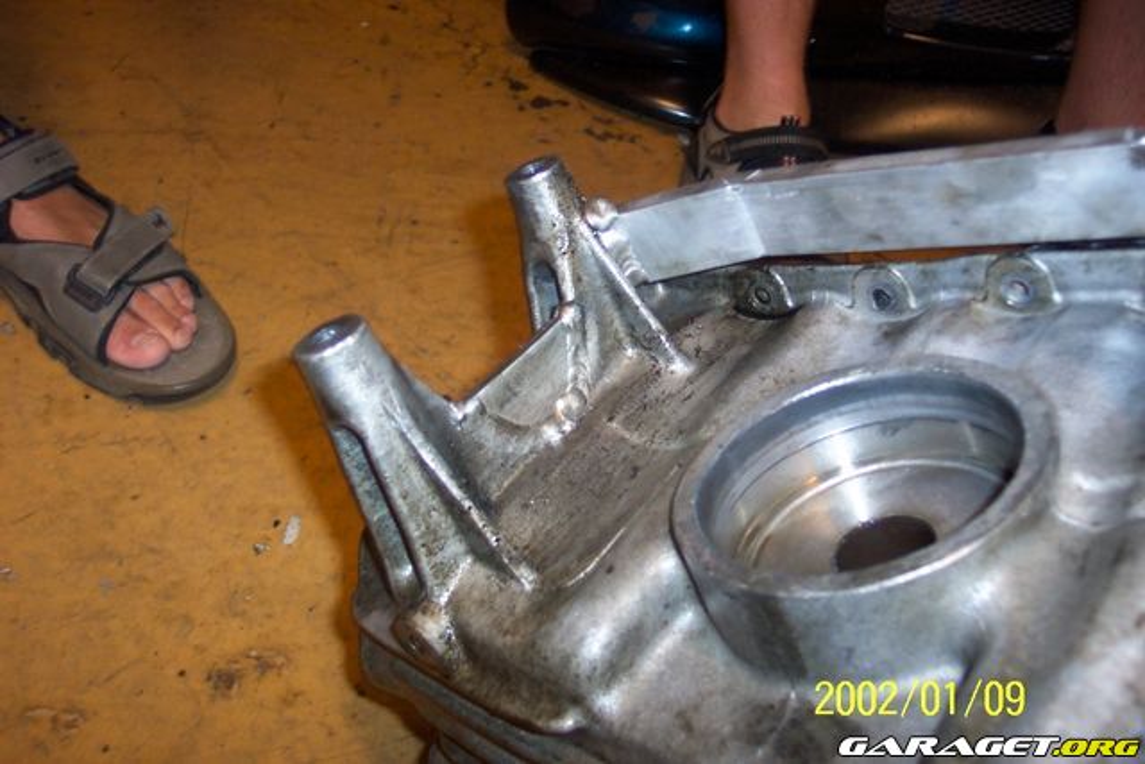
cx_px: 572
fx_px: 1209
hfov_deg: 50.7
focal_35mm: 38
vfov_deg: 35.1
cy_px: 382
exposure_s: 1/30
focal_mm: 8
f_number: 2.8
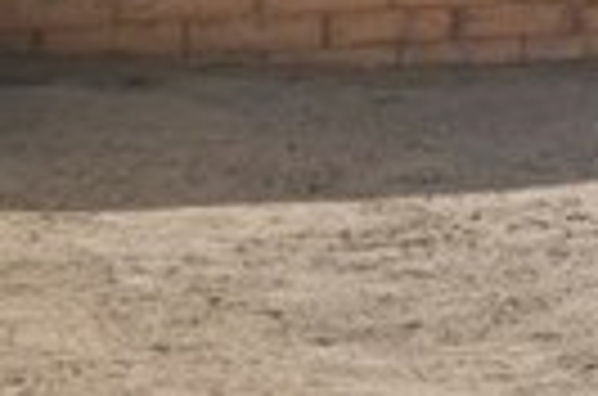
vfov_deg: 11.8
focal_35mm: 108
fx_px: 1790
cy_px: -290
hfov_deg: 9.3
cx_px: 2149
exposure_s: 1/250
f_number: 22
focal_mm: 14
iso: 500
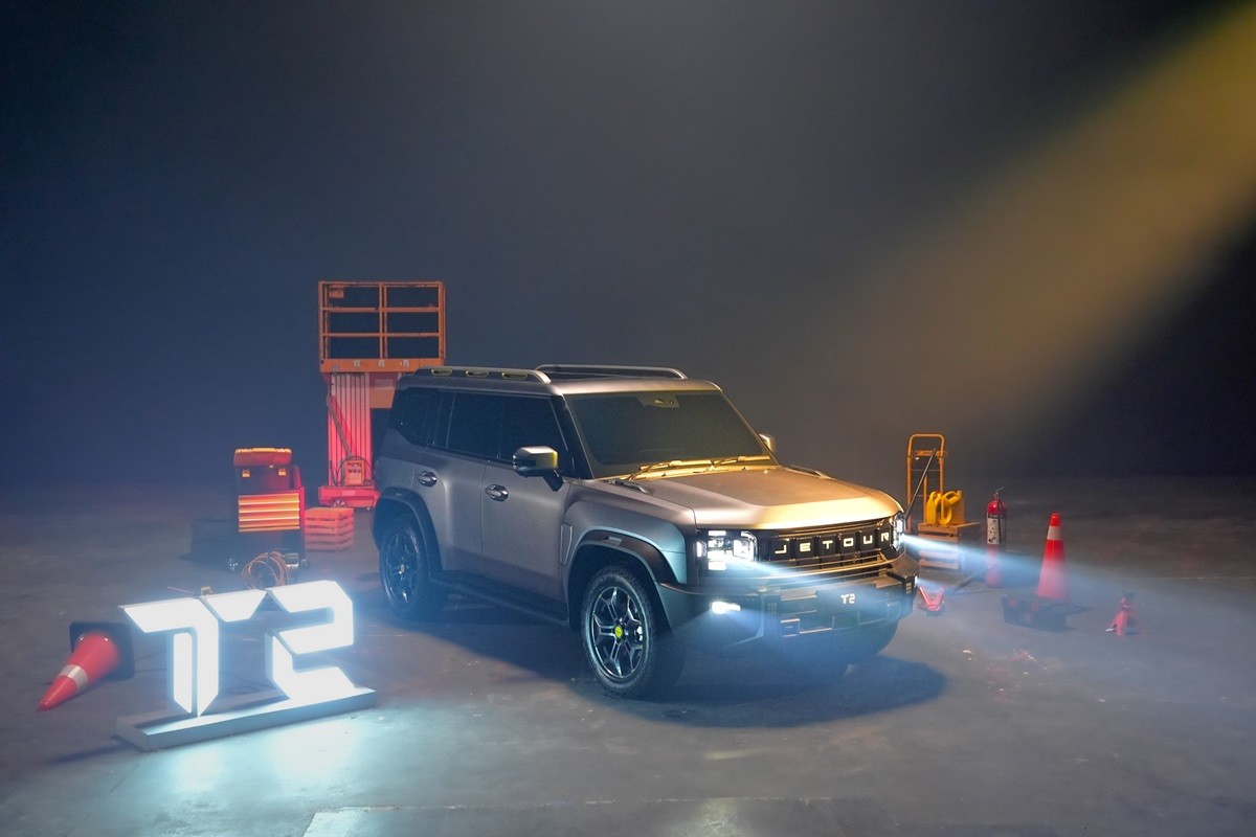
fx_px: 1326
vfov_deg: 35.1
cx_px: 628
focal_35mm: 38
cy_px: 418
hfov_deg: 50.7
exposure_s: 1/50
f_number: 5
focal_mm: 38
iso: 2500
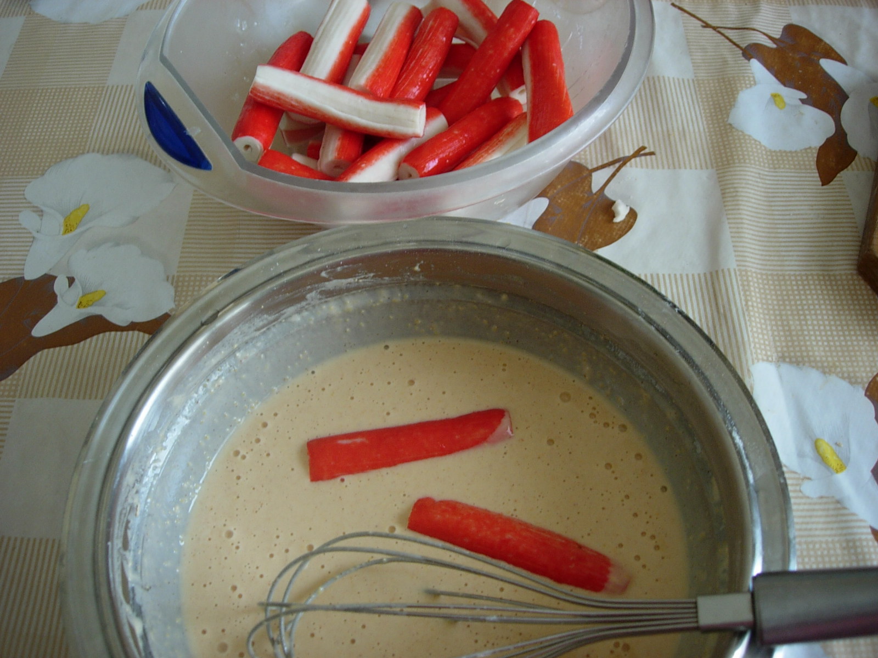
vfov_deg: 37.7
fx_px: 964
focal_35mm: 38
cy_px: 329
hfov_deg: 49.0
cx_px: 439
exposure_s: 1/32
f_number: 2.8
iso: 89
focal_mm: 7.8
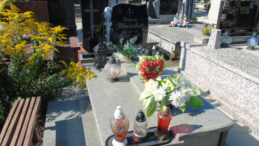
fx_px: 192
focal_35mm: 28
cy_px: 70
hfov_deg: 67.9
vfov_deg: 41.5
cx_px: 128
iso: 80
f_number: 3.4
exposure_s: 1/500
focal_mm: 4.4
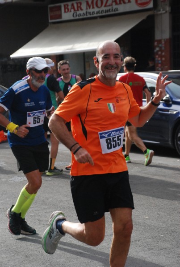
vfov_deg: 18.1
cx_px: 90
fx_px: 839
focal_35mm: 112
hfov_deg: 12.2
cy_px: 134
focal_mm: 75
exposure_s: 1/1000
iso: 1000
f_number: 5.6
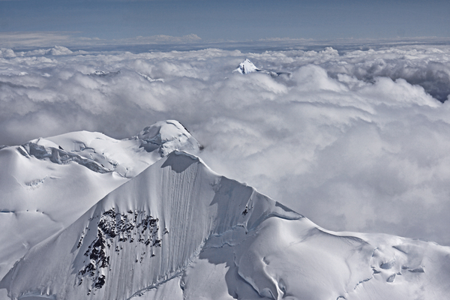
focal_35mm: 58
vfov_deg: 23.4
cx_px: 225
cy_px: 150
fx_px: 725
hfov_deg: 34.5
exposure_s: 1/320
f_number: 10
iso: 100
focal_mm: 39
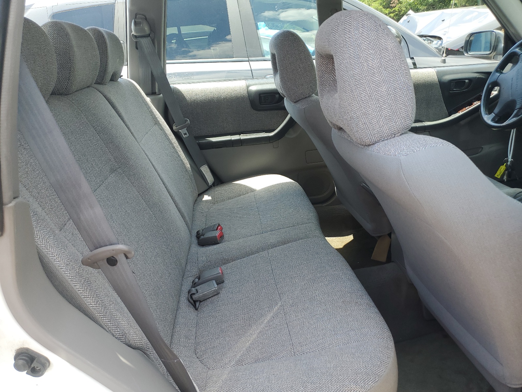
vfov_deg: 53.1
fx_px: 392
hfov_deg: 67.3
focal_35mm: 26
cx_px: 261
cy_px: 196
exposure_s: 1/345
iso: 50
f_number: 1.5
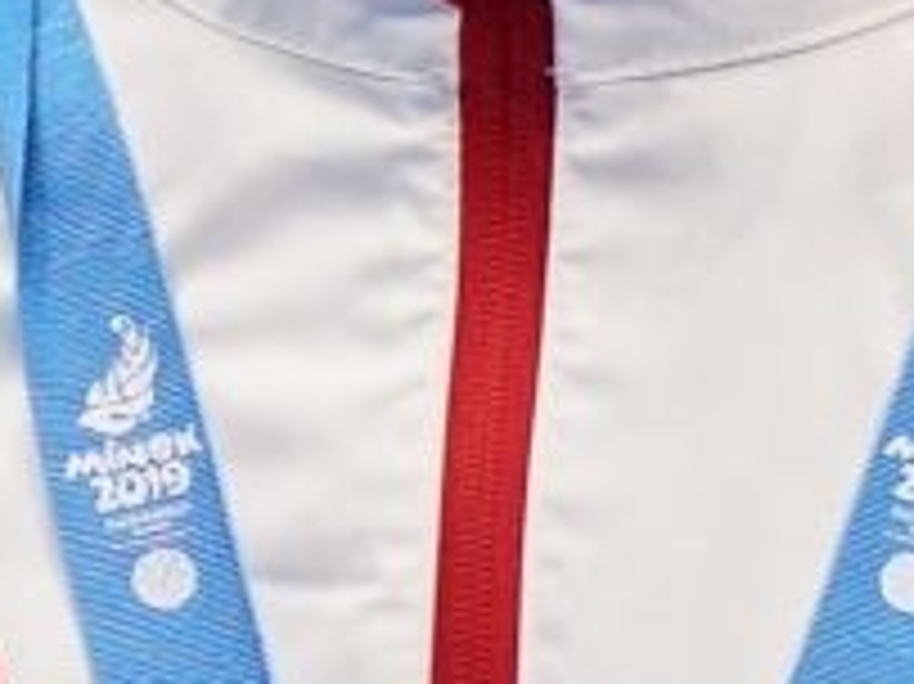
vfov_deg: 0.3
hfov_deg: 0.4
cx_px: 401
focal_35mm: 5119
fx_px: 135082
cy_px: 346
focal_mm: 400
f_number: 2.8
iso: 640
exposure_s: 1/500
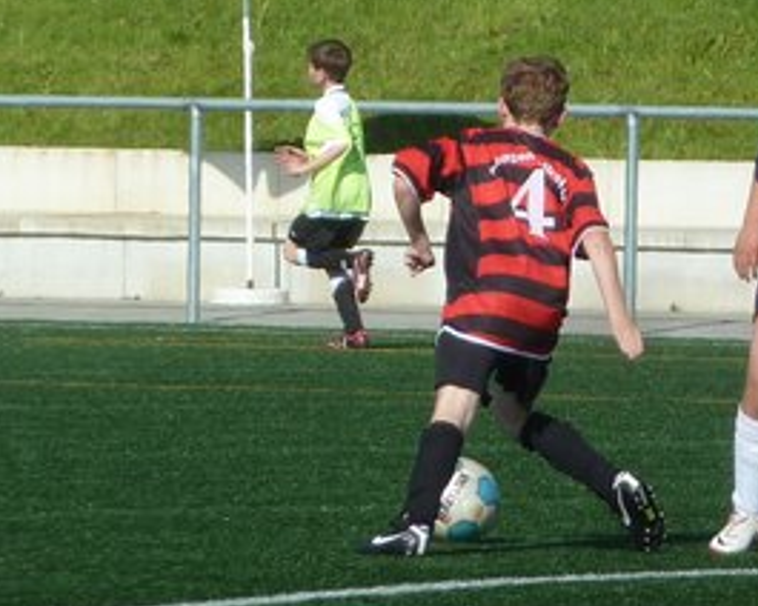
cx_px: 749
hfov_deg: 2.5
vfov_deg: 2.0
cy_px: 136
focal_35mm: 773
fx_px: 17341
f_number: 4.9
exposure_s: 1/400
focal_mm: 49.2
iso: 80
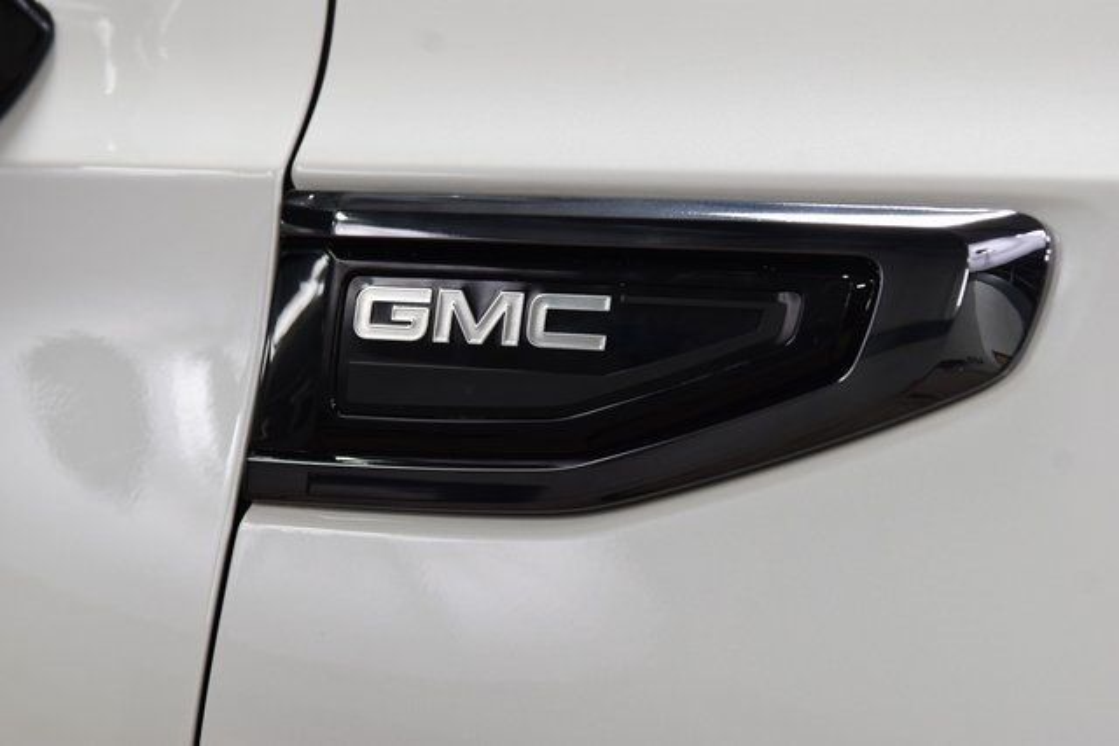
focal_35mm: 105
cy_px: 373
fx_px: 3264
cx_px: 560
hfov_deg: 19.5
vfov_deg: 13.0
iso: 720
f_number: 7.1
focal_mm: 70
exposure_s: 1/30
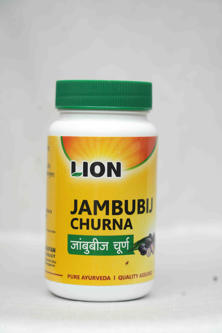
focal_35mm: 105
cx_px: 111
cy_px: 166
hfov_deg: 13.0
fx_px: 971
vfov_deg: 19.5
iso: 640
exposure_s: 1/100
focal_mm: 105
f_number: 5.6
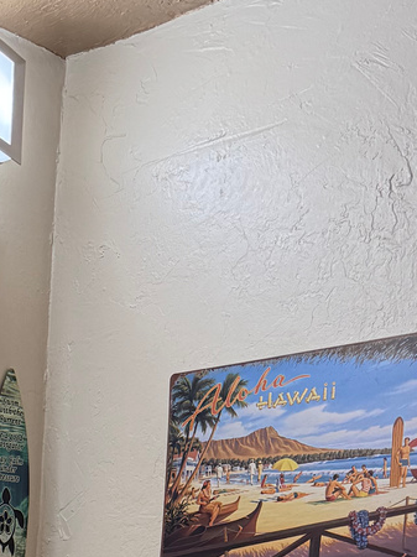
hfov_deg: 16.2
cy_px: 918
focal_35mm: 82
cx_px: -236
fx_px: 1318
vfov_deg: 19.5
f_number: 1.78
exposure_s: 1/203
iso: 200
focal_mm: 6.76
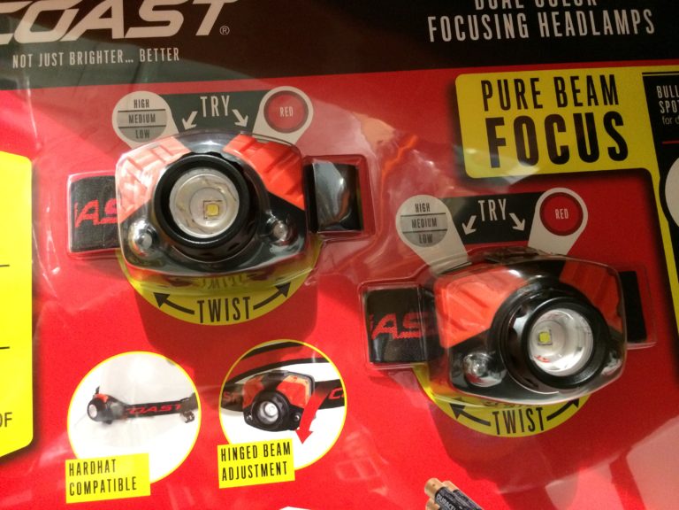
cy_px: 255
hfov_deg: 61.7
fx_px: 569
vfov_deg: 48.2
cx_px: 340
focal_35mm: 29
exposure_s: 1/20
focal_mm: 4.15
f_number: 2.2
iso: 250
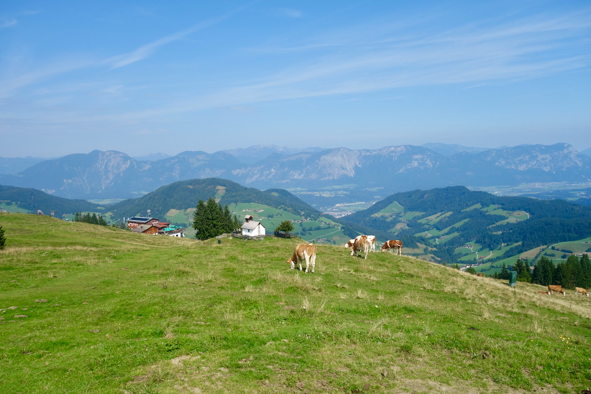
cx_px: 296
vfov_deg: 46.4
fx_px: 460
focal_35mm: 28
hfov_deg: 65.5
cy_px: 197
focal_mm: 10.4
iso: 125
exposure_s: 1/640
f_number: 5.6
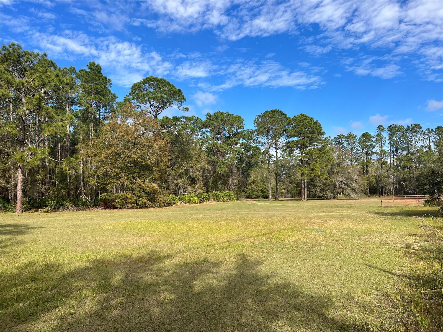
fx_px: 333
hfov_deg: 67.3
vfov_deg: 53.1
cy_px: 166
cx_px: 222
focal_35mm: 26
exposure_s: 1/2463
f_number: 1.6
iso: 50
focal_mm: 5.1
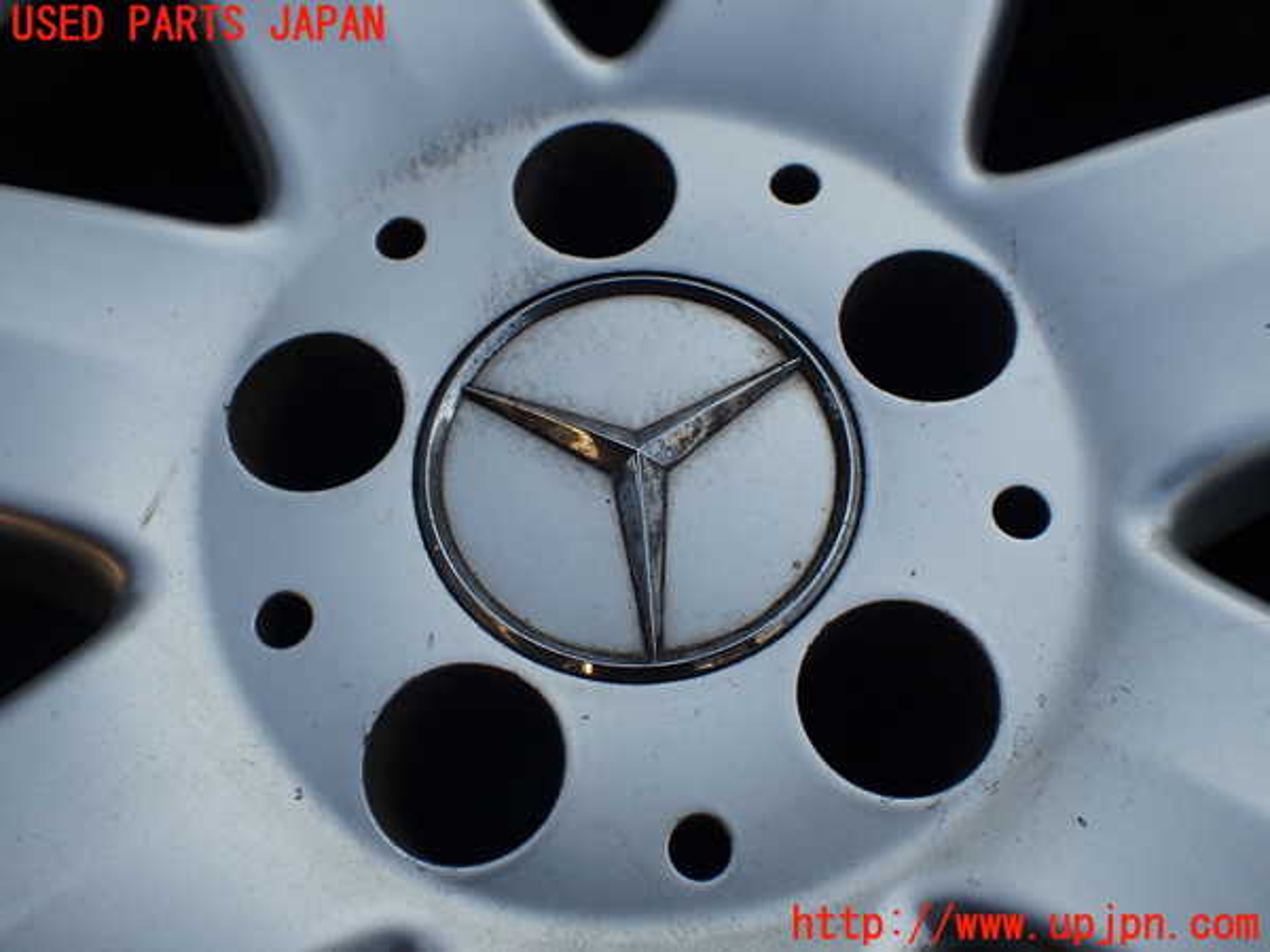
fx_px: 1101
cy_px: 476
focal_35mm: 30
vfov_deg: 46.8
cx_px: 635
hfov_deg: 60.0
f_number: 3.2
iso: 100
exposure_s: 1/500
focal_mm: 5.4
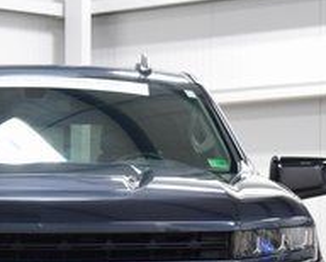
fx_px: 1719
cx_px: 41
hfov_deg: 10.8
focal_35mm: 178
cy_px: 288
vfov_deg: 8.6
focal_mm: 38
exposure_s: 1/60
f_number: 5
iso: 1600
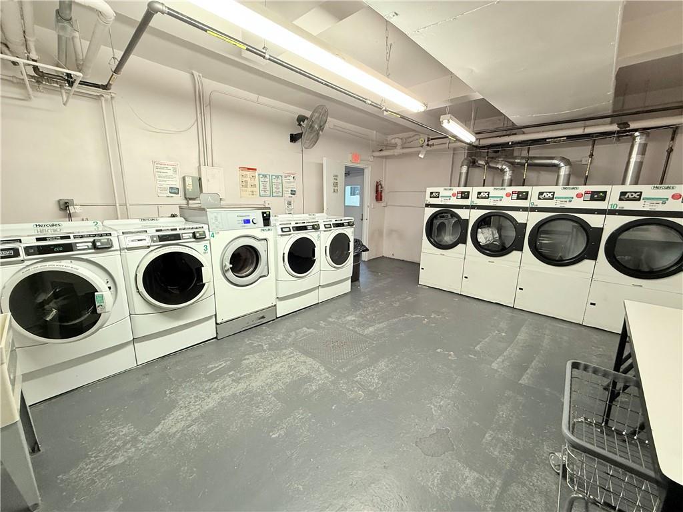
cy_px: 256
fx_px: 276
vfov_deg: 85.7
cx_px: 342
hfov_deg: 102.1
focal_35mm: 14
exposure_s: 1/60
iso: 200
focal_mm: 2.22
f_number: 2.2
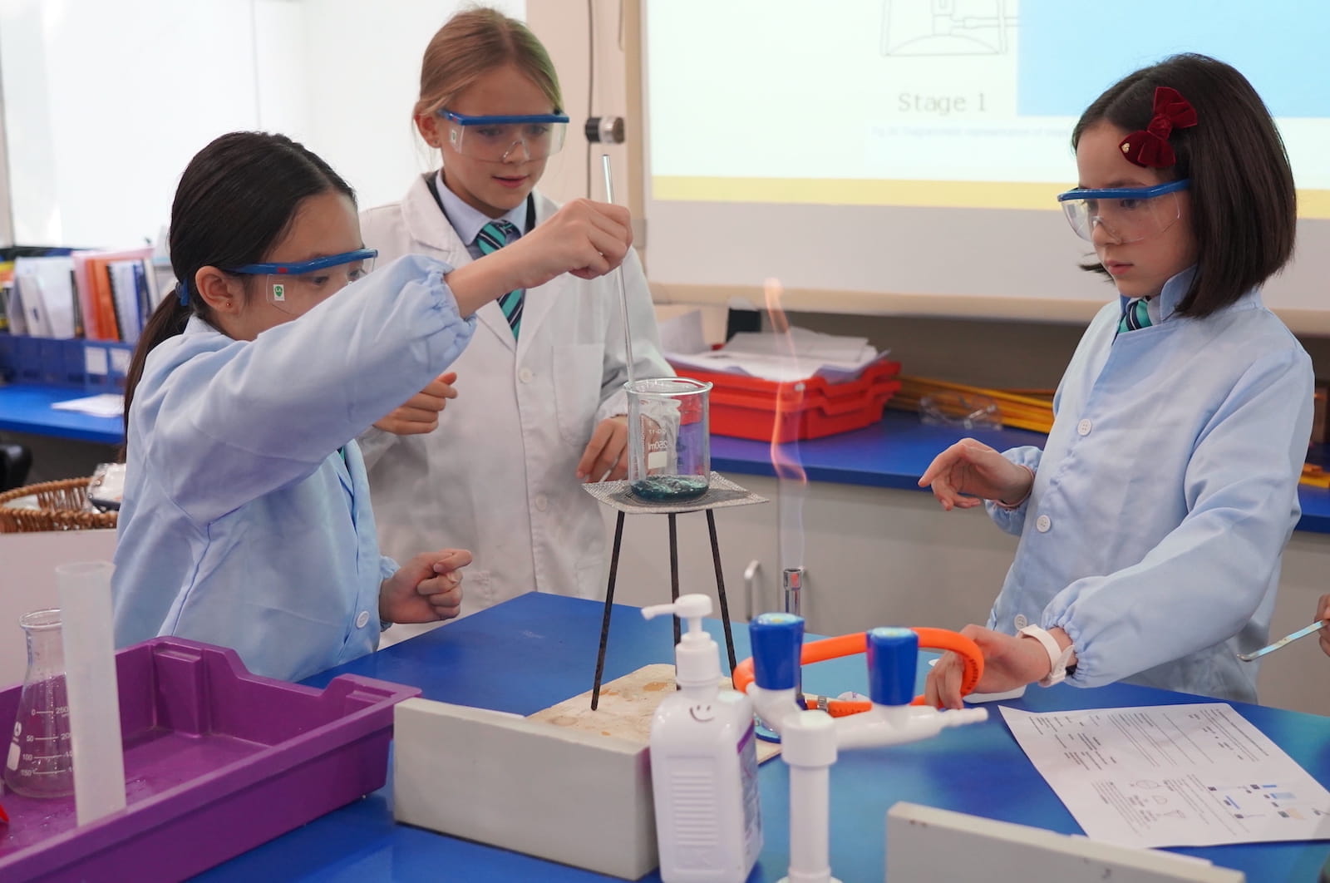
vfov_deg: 34.1
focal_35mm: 39
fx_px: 1439
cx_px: 665
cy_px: 442
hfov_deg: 49.6
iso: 2500
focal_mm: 39
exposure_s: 1/160
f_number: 4
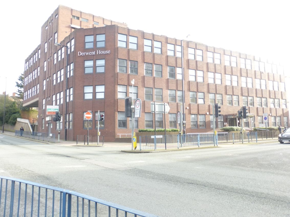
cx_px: 145
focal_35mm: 30
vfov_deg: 46.8
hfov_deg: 60.0
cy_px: 108
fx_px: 251
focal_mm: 5.4
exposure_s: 1/60
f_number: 3.6
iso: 100
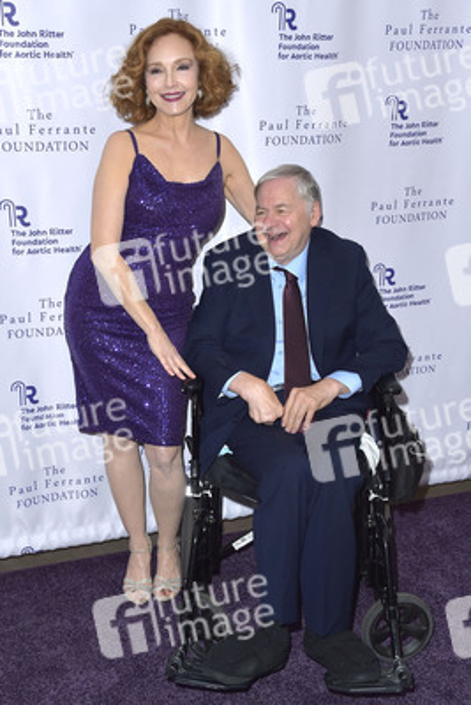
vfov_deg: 53.1
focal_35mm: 36
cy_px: 352
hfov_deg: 36.9
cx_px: 236
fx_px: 706
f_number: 6.3
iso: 400
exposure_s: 1/250
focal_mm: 36
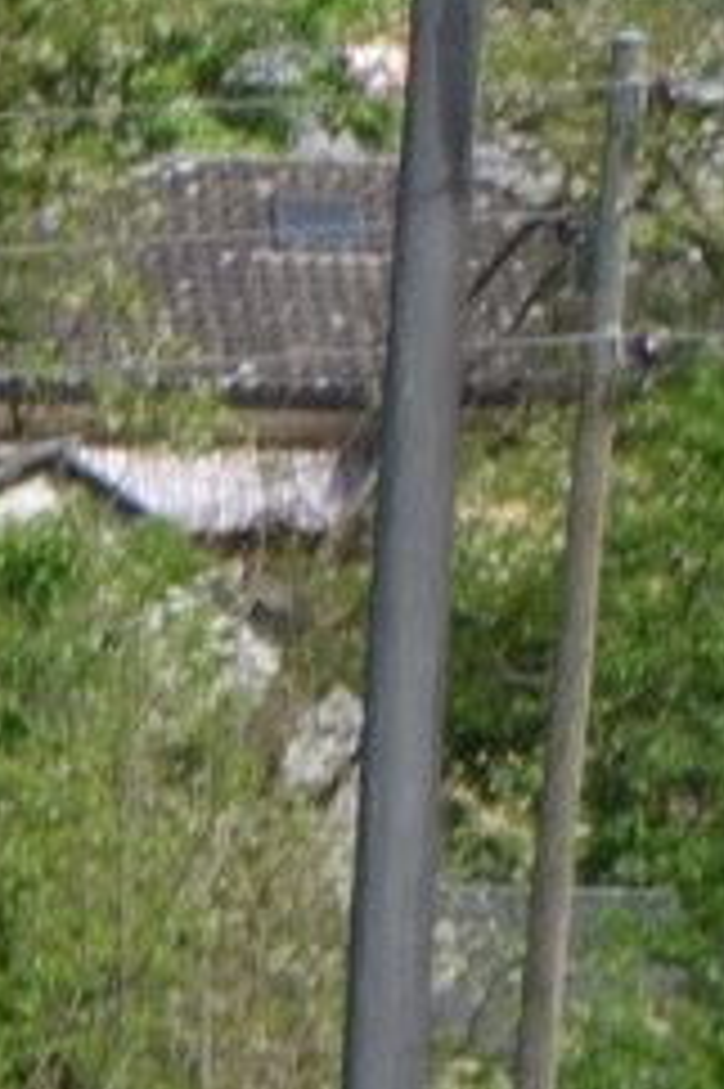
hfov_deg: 1.0
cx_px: -3395
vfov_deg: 1.6
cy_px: 1874
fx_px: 39274
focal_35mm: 1300
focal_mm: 105
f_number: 8
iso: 200
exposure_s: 1/250
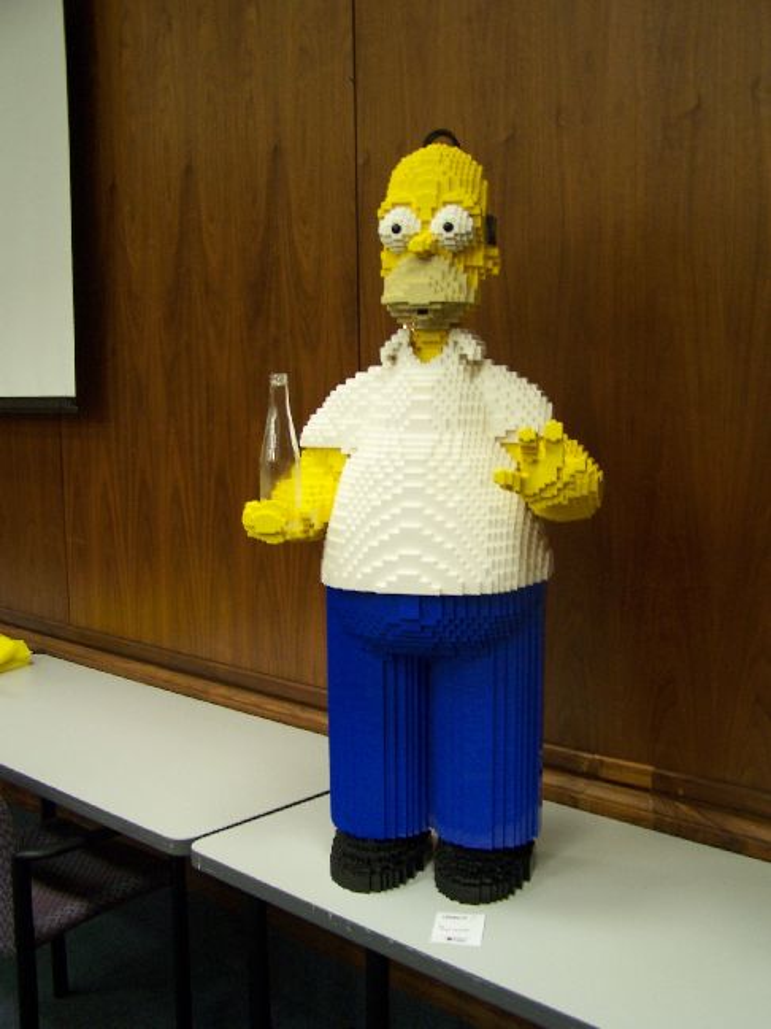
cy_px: 514
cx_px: 386
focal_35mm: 38
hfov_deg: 37.7
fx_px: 1128
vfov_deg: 49.0
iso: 140
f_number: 2.8
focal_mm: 6.3
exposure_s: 1/10
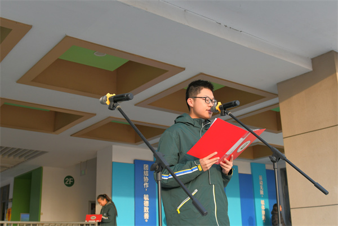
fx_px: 432
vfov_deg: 29.2
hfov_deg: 42.7
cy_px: 113
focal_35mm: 46
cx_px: 169
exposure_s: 1/500
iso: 320
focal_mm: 31
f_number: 4
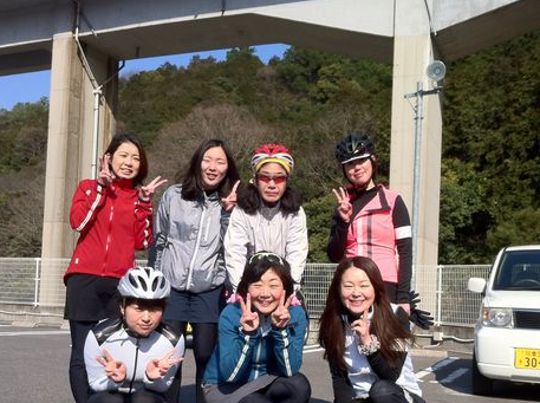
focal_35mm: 46
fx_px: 716
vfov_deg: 31.2
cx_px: 281
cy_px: 262
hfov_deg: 41.3
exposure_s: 1/1257
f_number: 2.8
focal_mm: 3.85
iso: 80
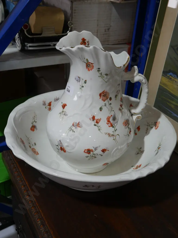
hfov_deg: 36.0
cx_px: 89
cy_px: 119
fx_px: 274
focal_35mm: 40
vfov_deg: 46.8
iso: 200
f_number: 4.5
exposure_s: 1/80
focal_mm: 20
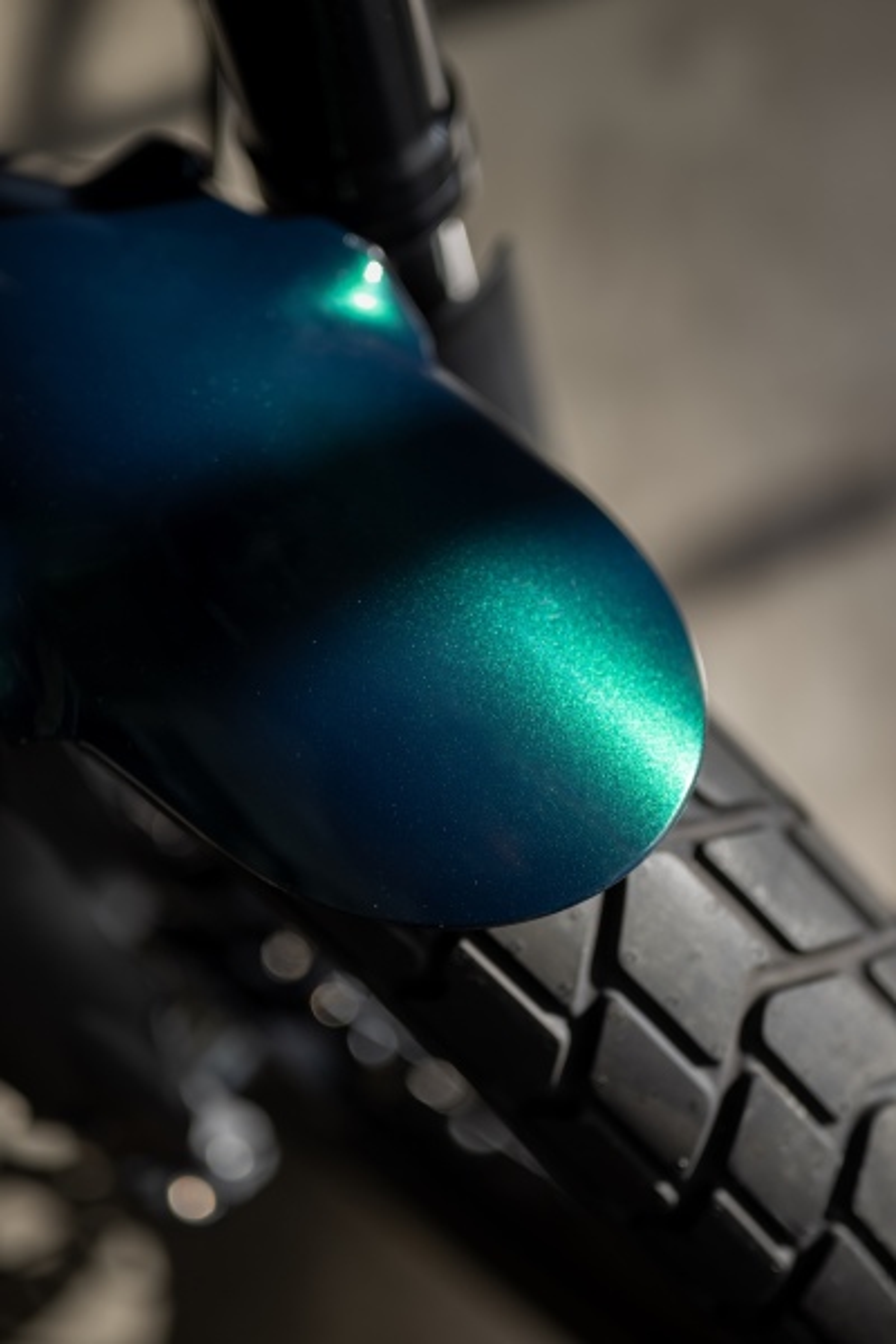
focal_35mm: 50
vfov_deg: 39.6
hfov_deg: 27.0
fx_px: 1867
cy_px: 672
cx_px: 448
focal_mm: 50
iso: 100
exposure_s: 1/1250
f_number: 1.8
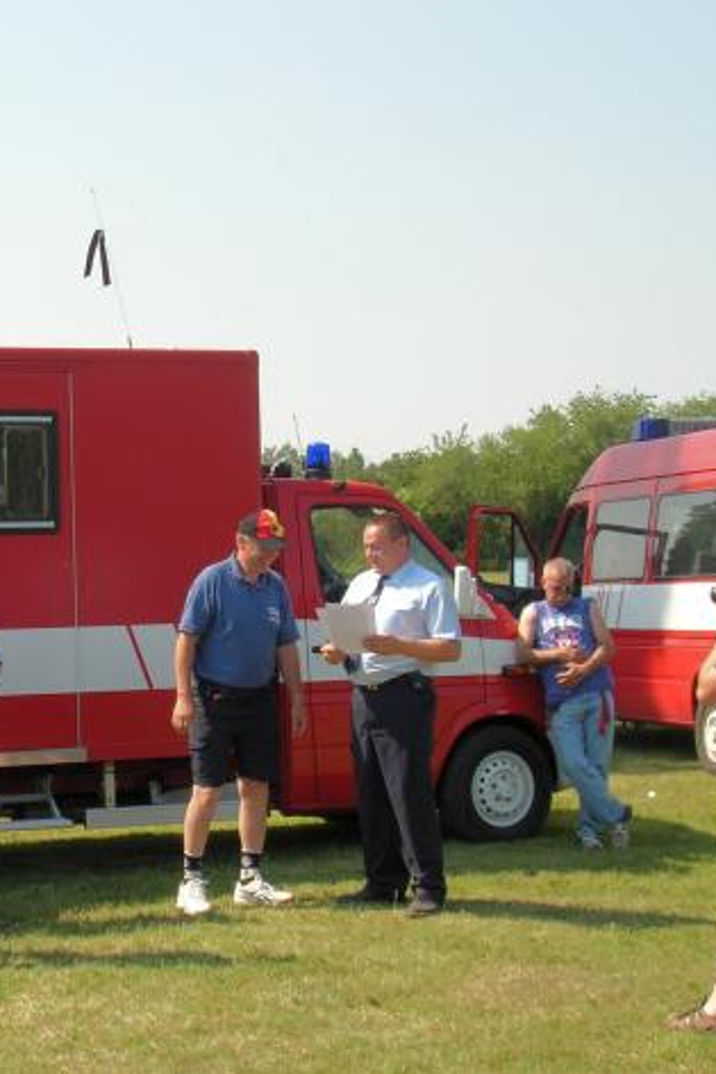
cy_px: 537
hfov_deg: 17.8
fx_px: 2265
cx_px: 148
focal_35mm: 76
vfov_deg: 26.6
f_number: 5.7
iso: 50
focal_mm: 9
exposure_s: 1/162
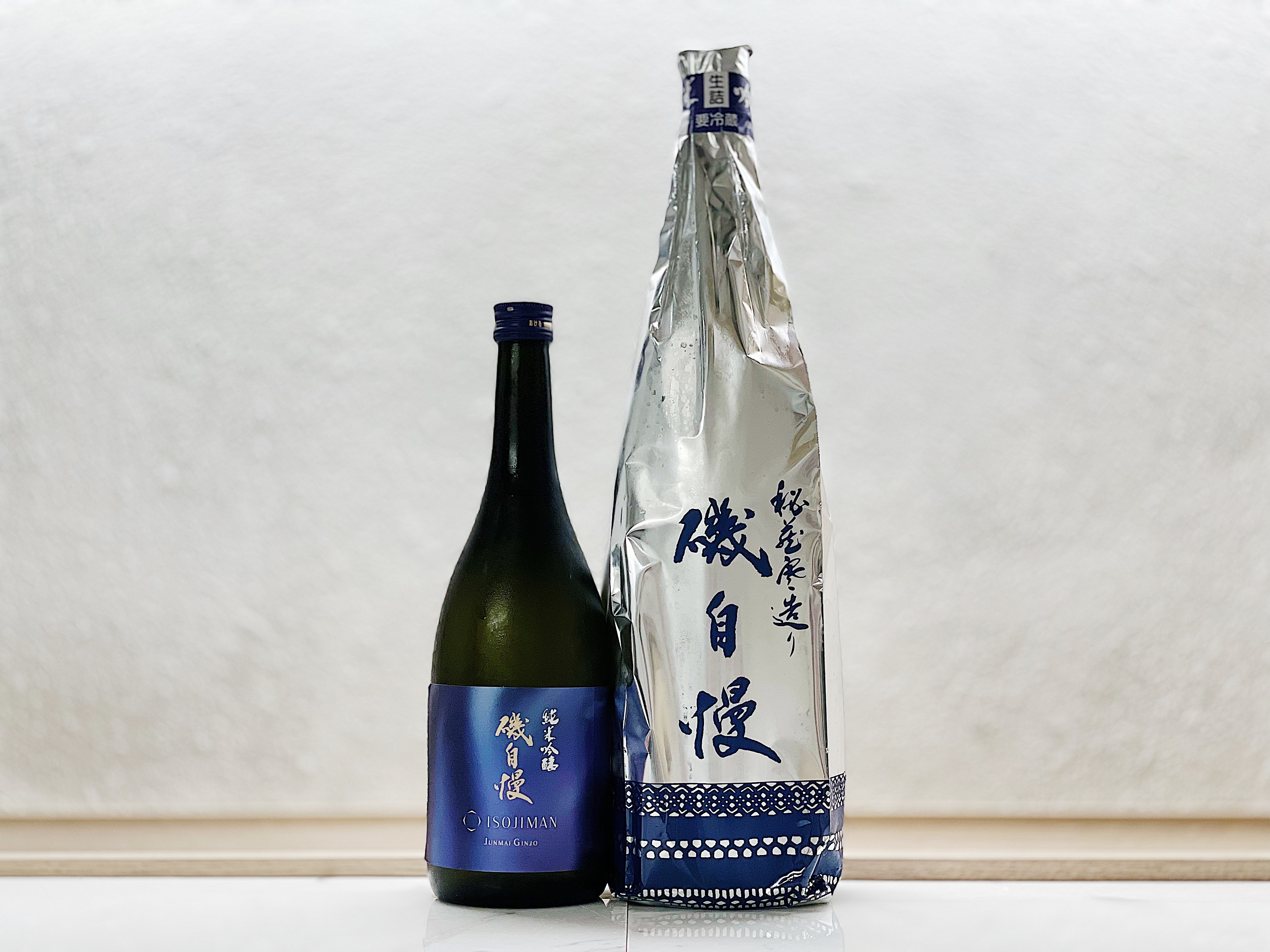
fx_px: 1908
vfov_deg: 28.0
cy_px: 476
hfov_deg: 36.8
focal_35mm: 52
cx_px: 635
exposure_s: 1/100
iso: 64
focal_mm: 6
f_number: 2
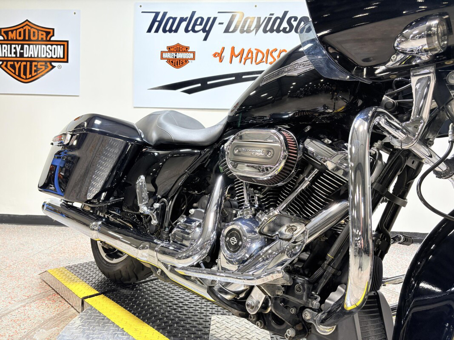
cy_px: 170
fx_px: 341
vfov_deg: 53.1
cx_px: 227
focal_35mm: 26
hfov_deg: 67.3
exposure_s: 1/120
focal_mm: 5.96
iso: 100
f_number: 1.6
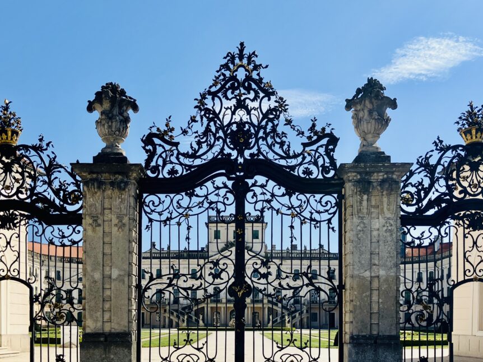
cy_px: 216
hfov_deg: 47.9
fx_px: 544
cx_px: 242
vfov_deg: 36.7
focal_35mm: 39
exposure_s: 1/2857
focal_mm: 3.99
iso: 32
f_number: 1.8
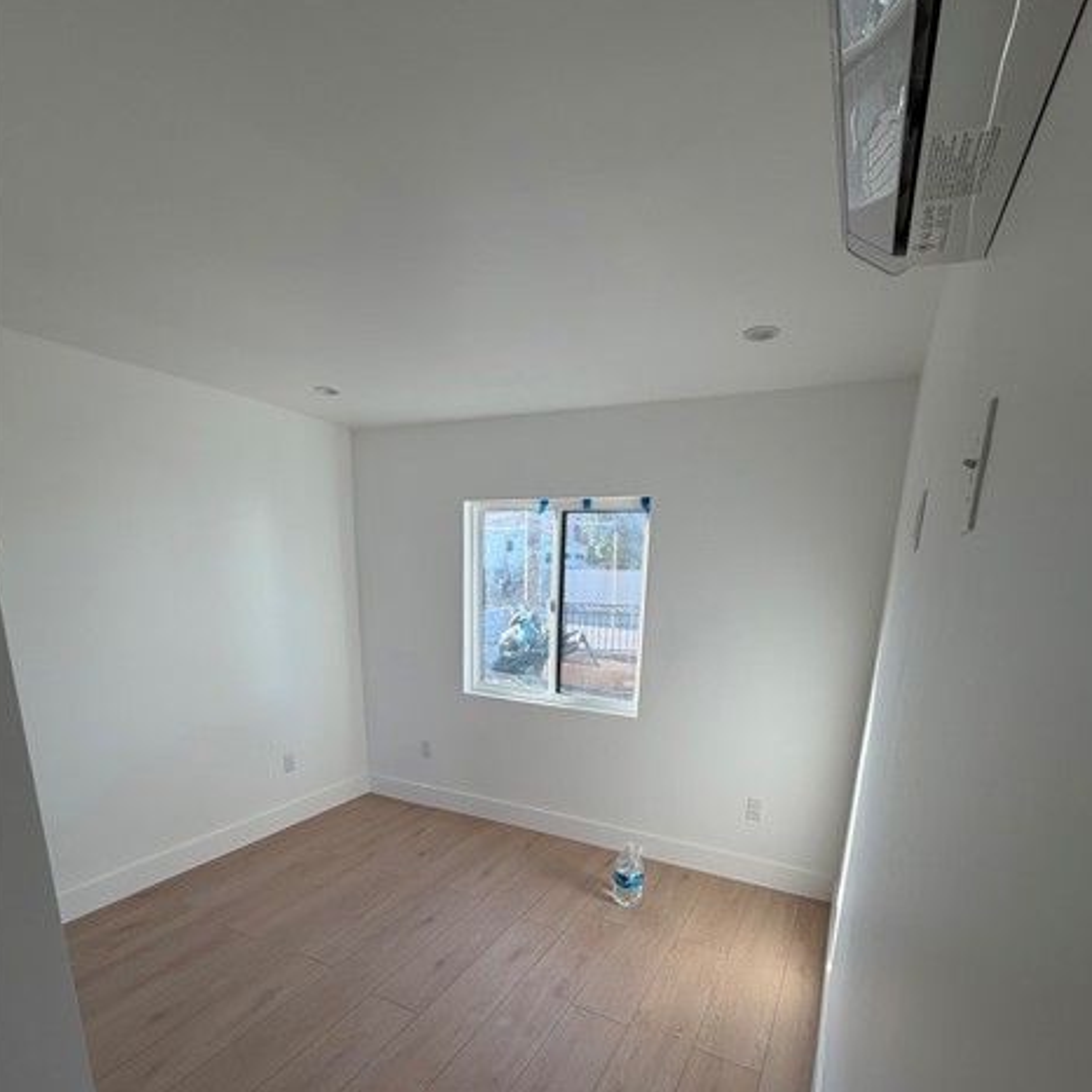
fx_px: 607
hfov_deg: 84.0
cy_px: 722
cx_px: 548
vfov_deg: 81.3
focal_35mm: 17
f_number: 2.2
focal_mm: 2.22
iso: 64
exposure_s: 1/121
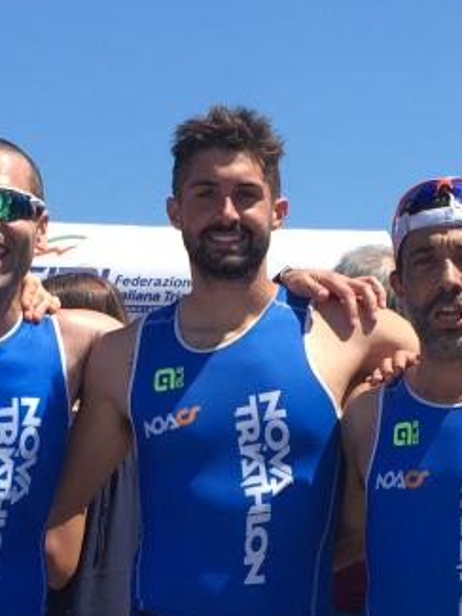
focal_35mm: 107
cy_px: 523
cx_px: 184
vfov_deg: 18.1
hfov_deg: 13.8
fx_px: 1903
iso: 32
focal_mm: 4.15
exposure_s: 1/1364
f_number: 2.2
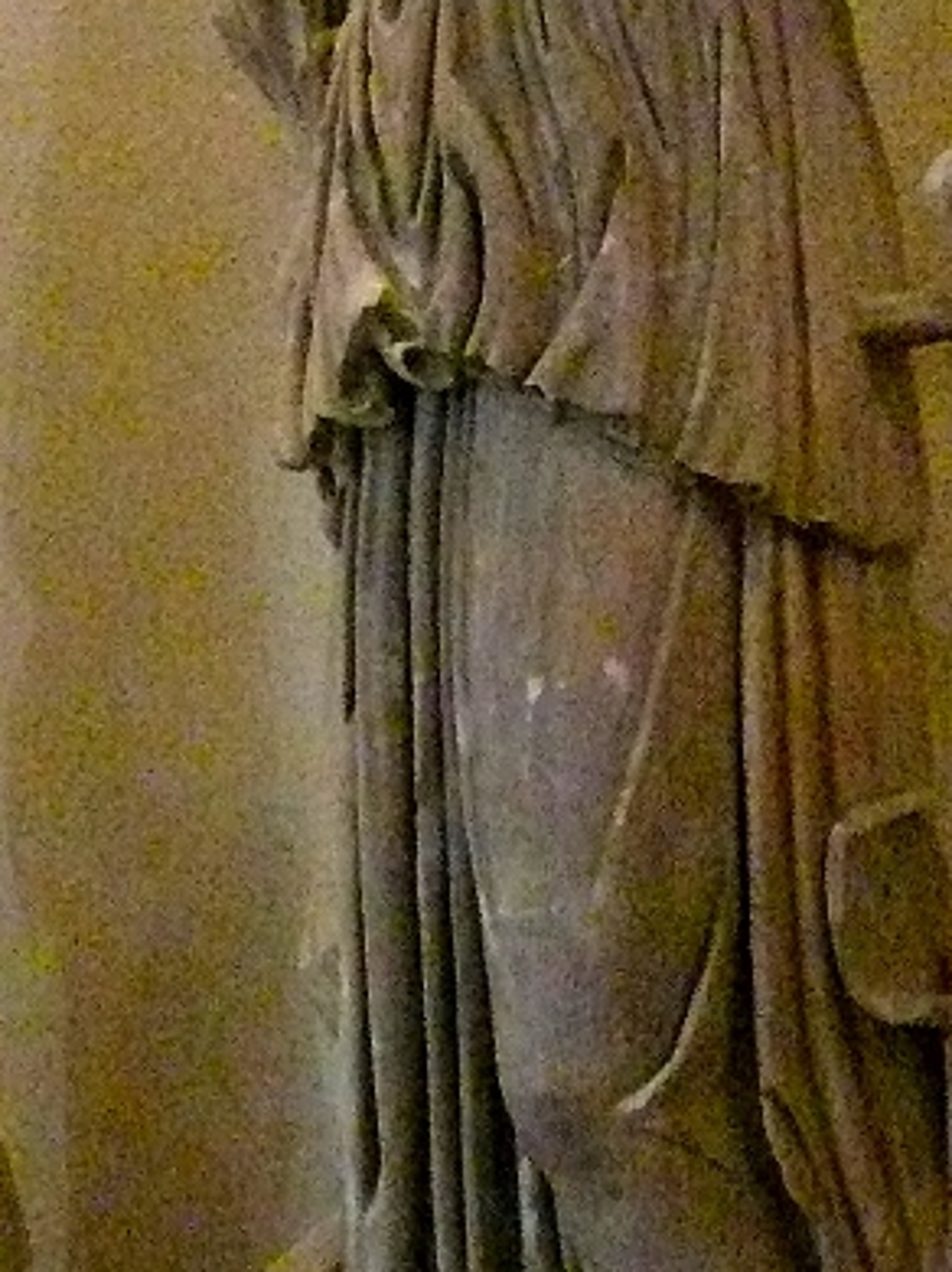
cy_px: 38
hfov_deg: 11.2
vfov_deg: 14.7
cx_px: 763
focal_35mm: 132
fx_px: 4846
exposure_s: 1/13
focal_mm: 7.4
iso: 800
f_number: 2.8
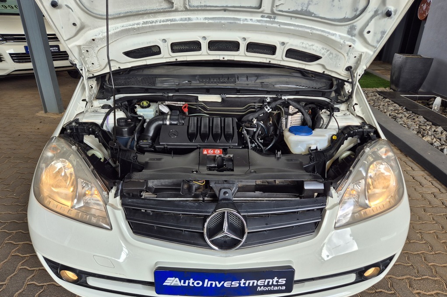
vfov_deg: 53.1
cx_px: 224
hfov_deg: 73.8
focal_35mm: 24
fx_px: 298
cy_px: 155
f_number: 1.8
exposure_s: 1/218
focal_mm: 5.4
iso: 25
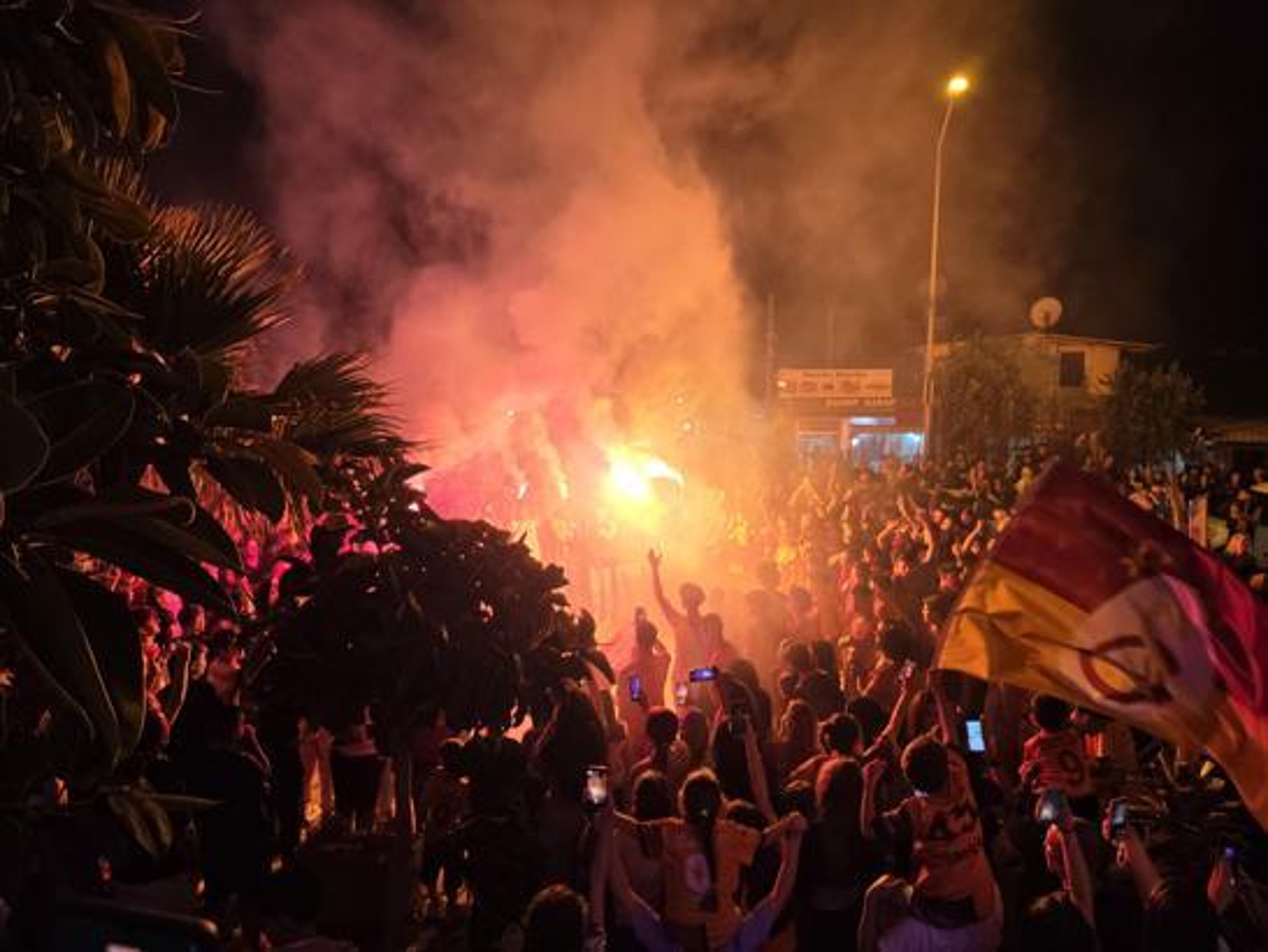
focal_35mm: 23
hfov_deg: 73.9
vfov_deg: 58.9
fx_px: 843
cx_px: 634
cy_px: 476
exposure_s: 1/100
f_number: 1.7
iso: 160
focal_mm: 6.3
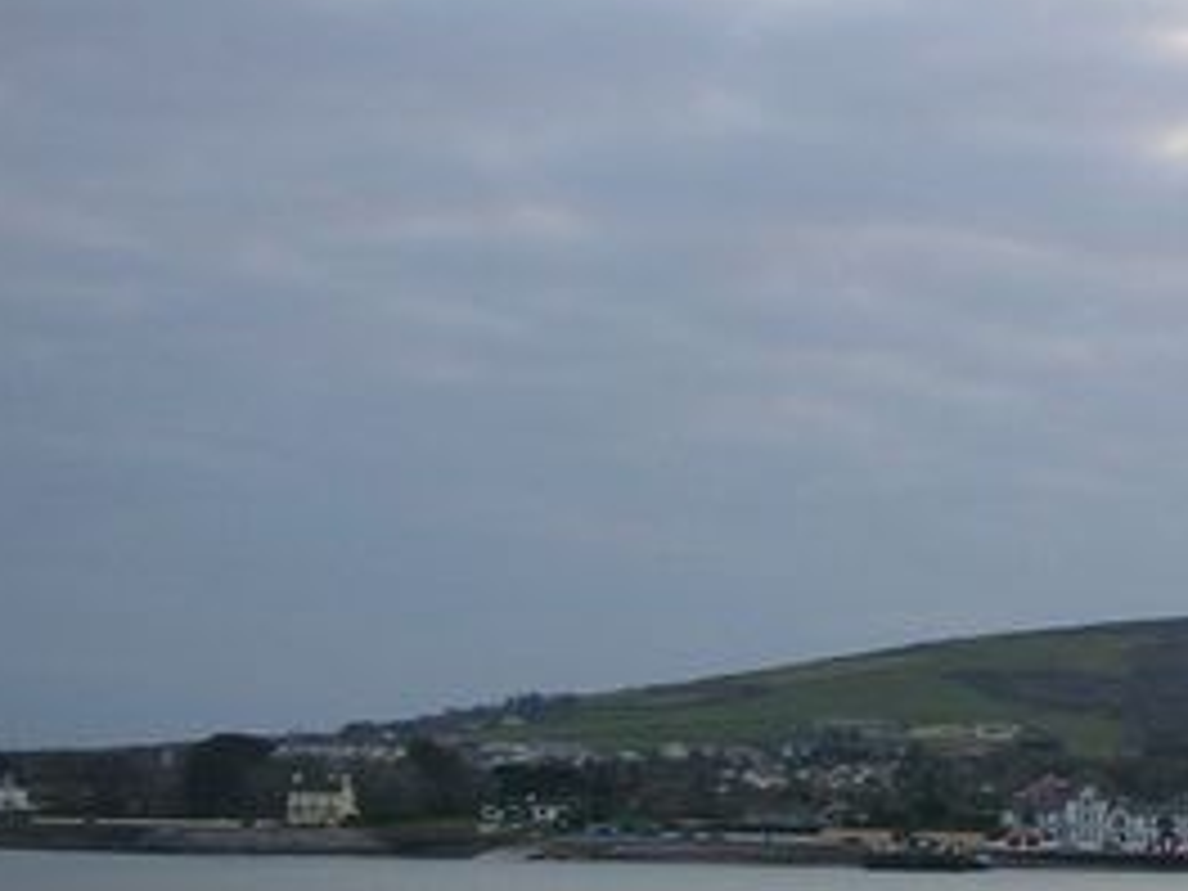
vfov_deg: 13.9
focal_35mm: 106
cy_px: 738
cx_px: 1552
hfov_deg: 17.4
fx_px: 3638
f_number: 3
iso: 50
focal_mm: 5.8
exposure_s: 1/42.2
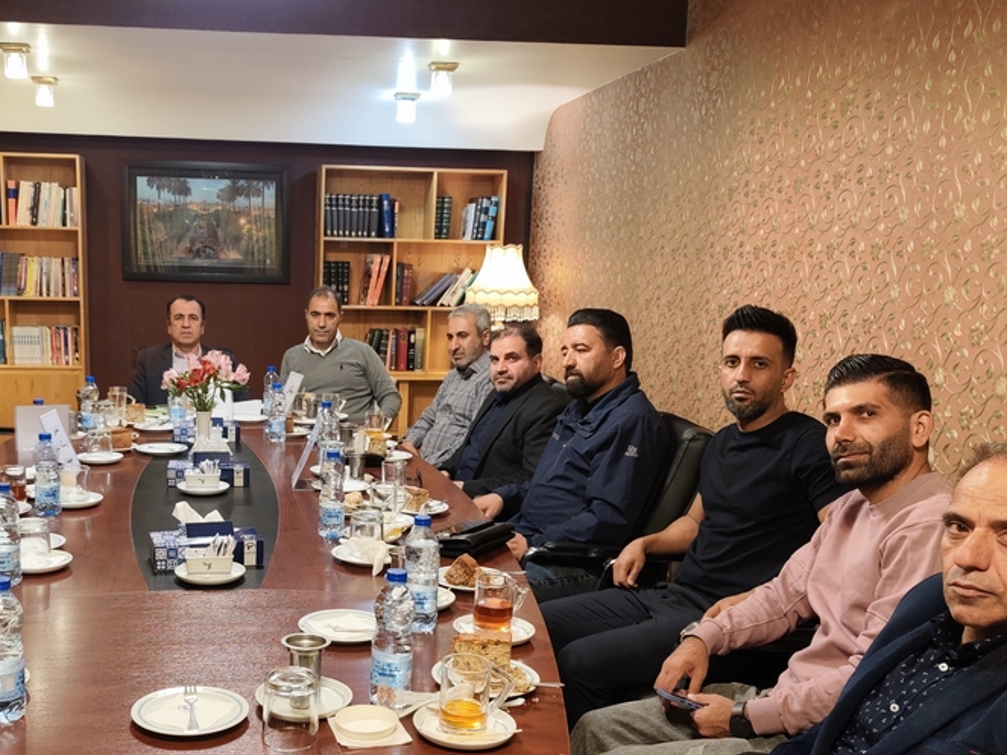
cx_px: 339
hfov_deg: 49.3
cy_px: 474
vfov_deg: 38.4
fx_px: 1076
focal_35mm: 37
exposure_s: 1/33.3
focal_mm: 6.19
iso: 500
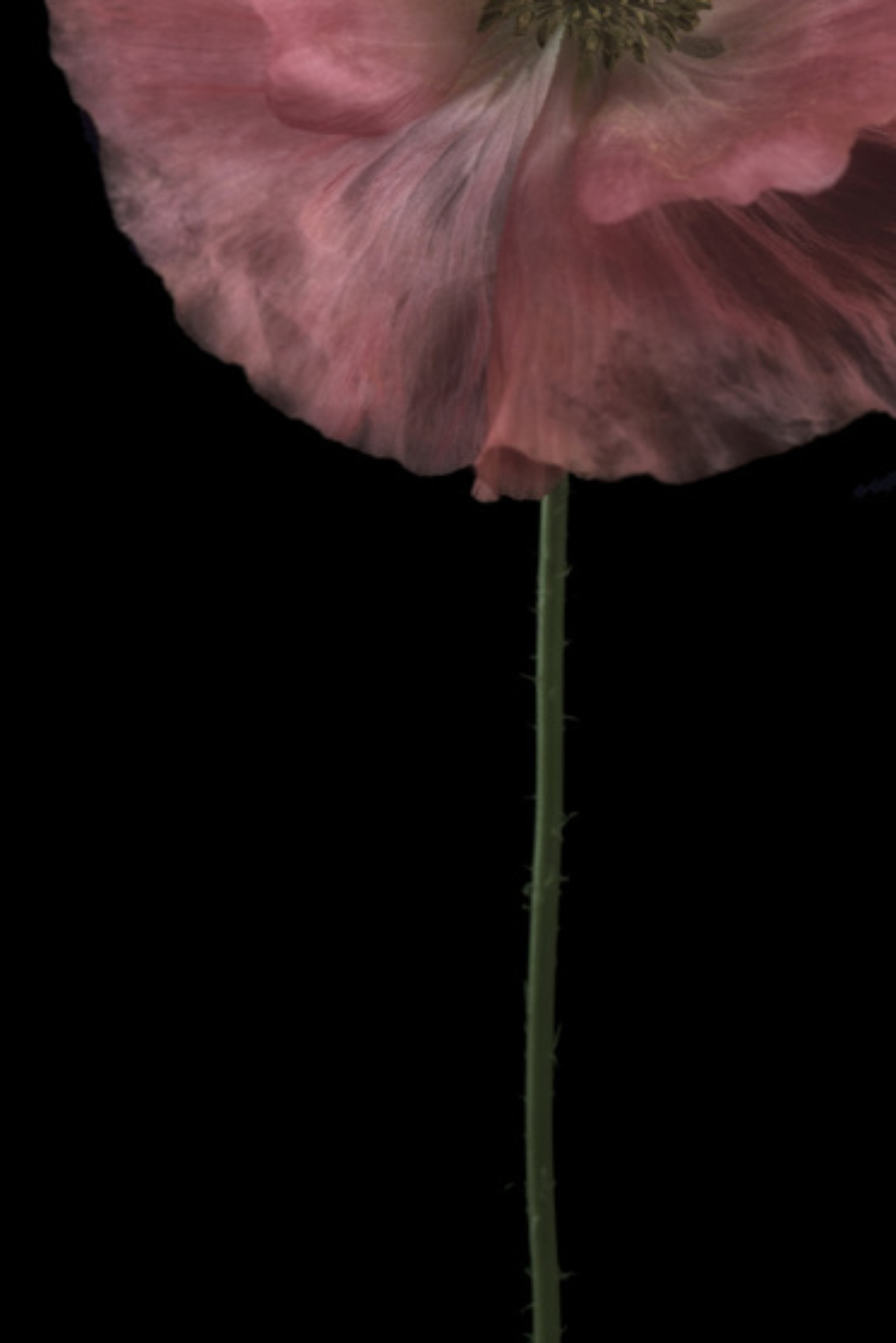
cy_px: 320
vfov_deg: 10.9
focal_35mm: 188
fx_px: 7014
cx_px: 621
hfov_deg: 7.3
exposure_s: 1/100
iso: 200
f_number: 10
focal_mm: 105
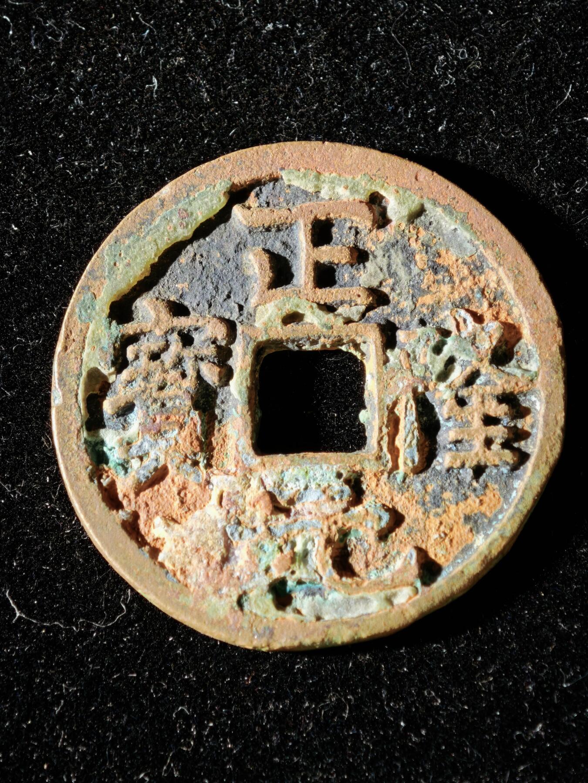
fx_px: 2423
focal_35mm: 107
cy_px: 392
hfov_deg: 13.8
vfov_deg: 18.4
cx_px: 294
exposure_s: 1/100
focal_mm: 9
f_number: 2
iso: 400
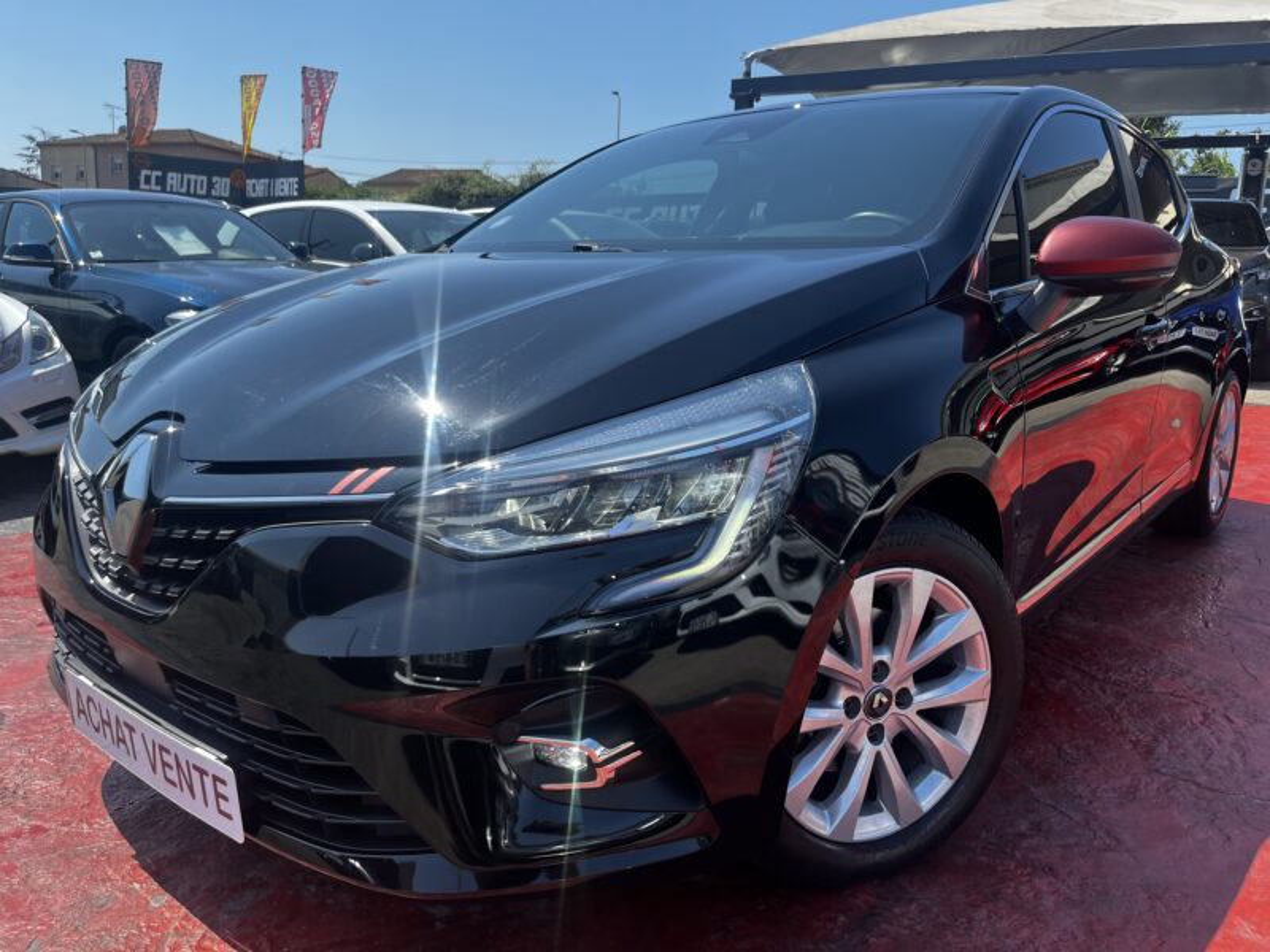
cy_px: 476
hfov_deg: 67.3
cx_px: 635
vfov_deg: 53.1
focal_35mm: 26
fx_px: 954
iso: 50
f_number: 1.6
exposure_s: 1/1422
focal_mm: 5.1
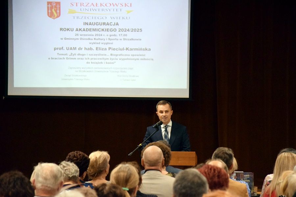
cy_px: 98
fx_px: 1295
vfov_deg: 8.7
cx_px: 148
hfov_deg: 13.0
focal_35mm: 158
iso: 6400
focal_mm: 105
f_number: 5.6
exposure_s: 1/100
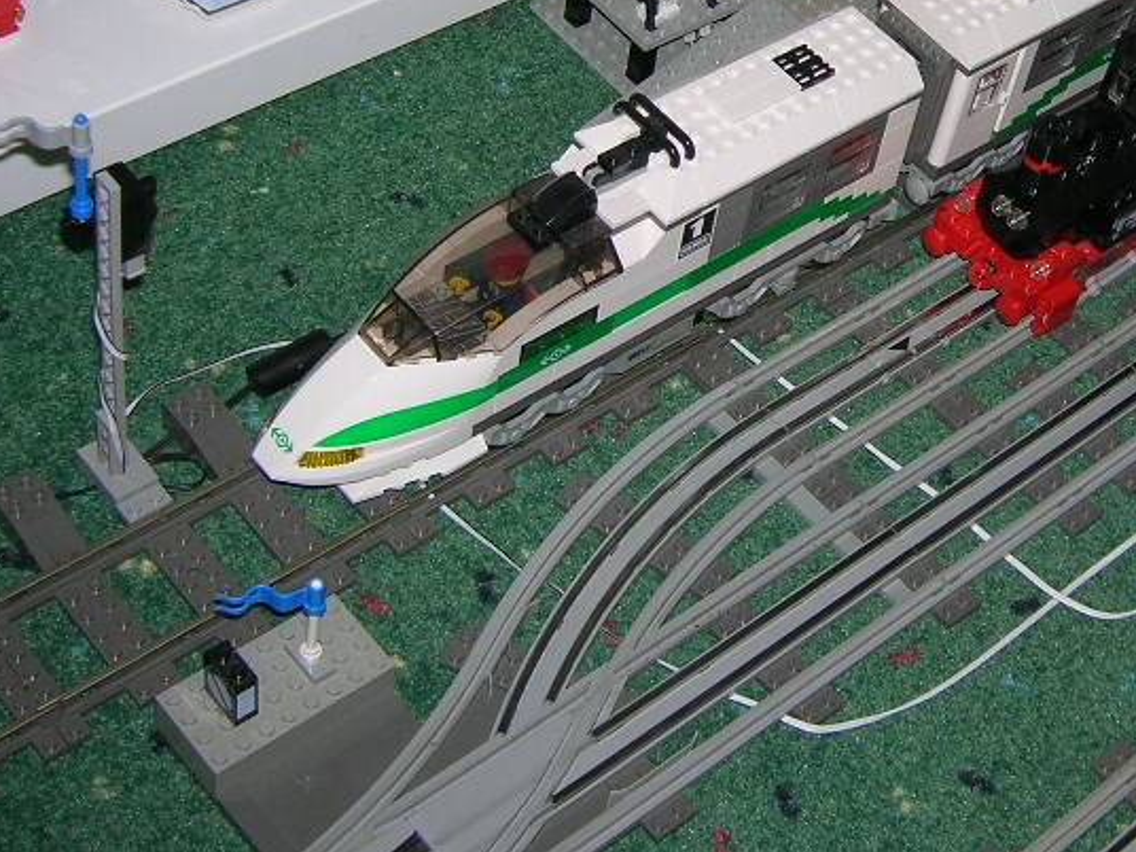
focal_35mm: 65
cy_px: 146
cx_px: 937
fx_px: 2133
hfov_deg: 29.0
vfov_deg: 22.2
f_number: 2.9
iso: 50
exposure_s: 1/60.1
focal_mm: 5.7
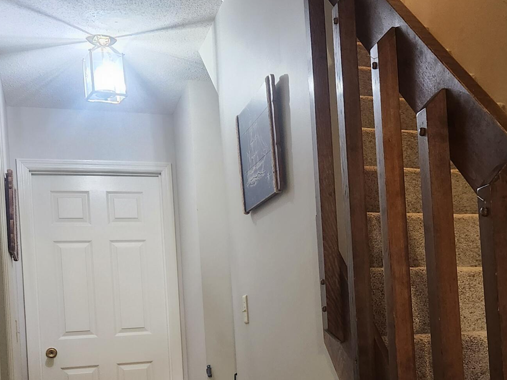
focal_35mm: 53
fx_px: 776
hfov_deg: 35.1
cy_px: 304
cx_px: 398
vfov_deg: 27.0
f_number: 1.8
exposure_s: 1/60
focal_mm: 5.4
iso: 640
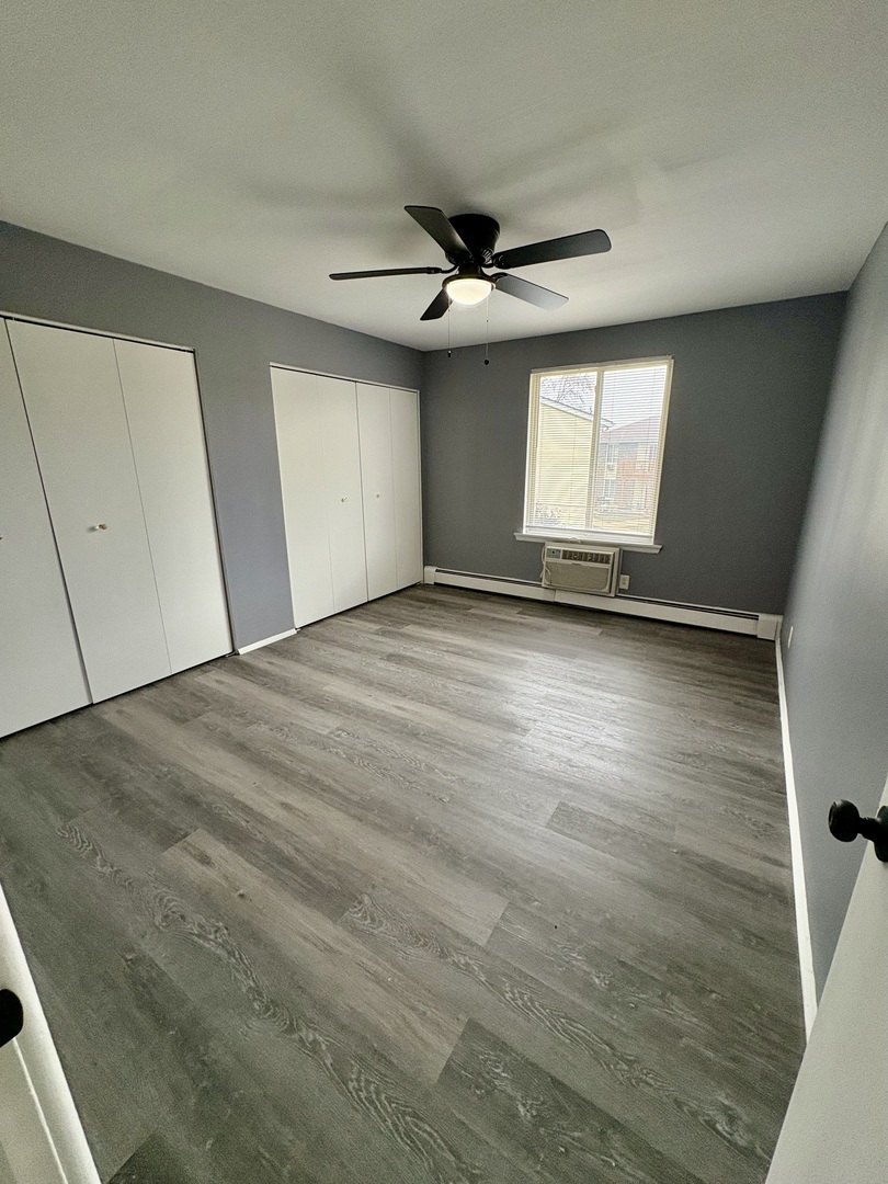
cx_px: 444
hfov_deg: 85.7
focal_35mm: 14
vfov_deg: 102.1
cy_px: 592
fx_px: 479
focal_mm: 2.22
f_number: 2.2
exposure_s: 1/60
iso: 250
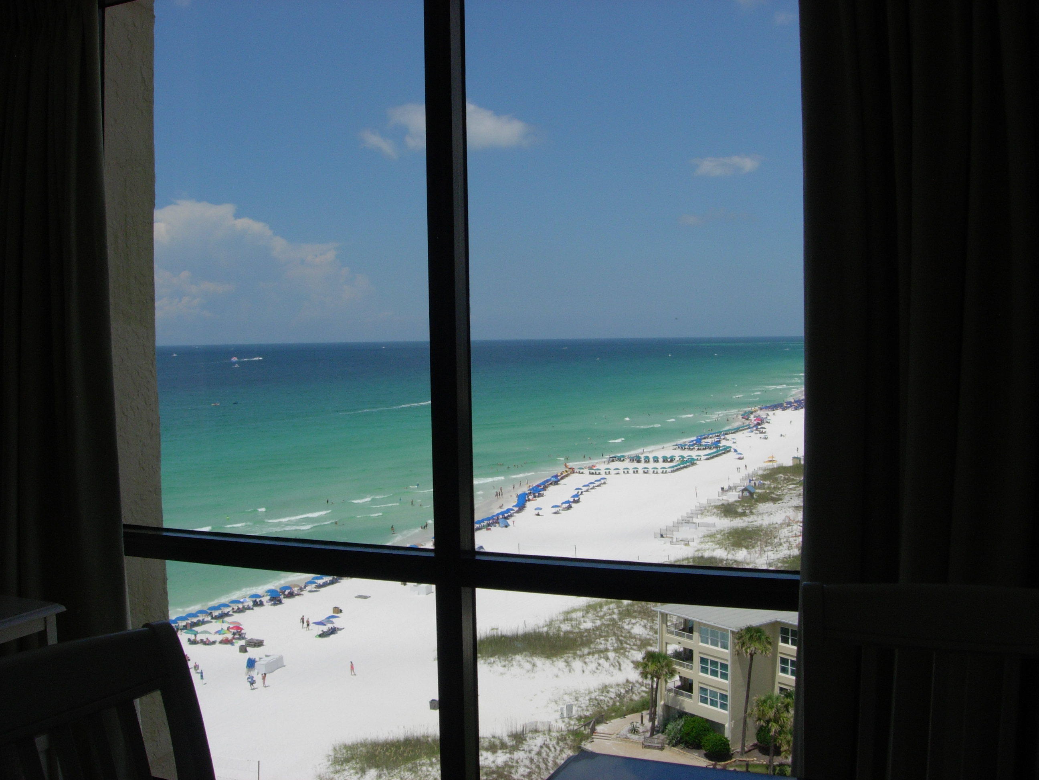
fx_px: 1141
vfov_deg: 37.7
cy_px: 390
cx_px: 520
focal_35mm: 38
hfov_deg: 49.0
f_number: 4.8
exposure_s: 1/645
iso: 64
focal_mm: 7.8
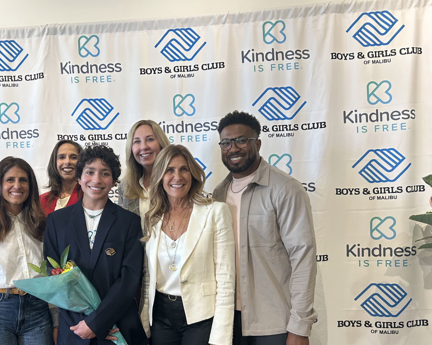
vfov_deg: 37.2
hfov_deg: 44.8
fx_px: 511
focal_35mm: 40
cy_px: 200
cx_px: 128
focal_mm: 5.7
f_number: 1.5
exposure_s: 1/120
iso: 80
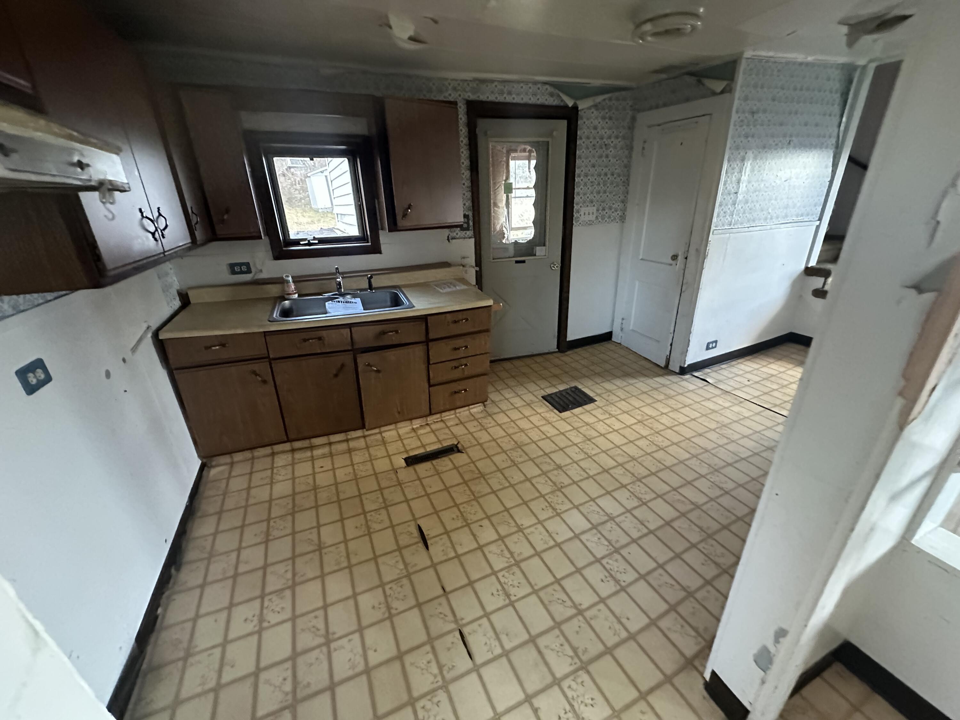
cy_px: 360
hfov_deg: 102.1
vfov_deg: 85.7
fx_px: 388
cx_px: 480
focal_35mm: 14
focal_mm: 2.22
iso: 1250
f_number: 2.2
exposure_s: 1/60
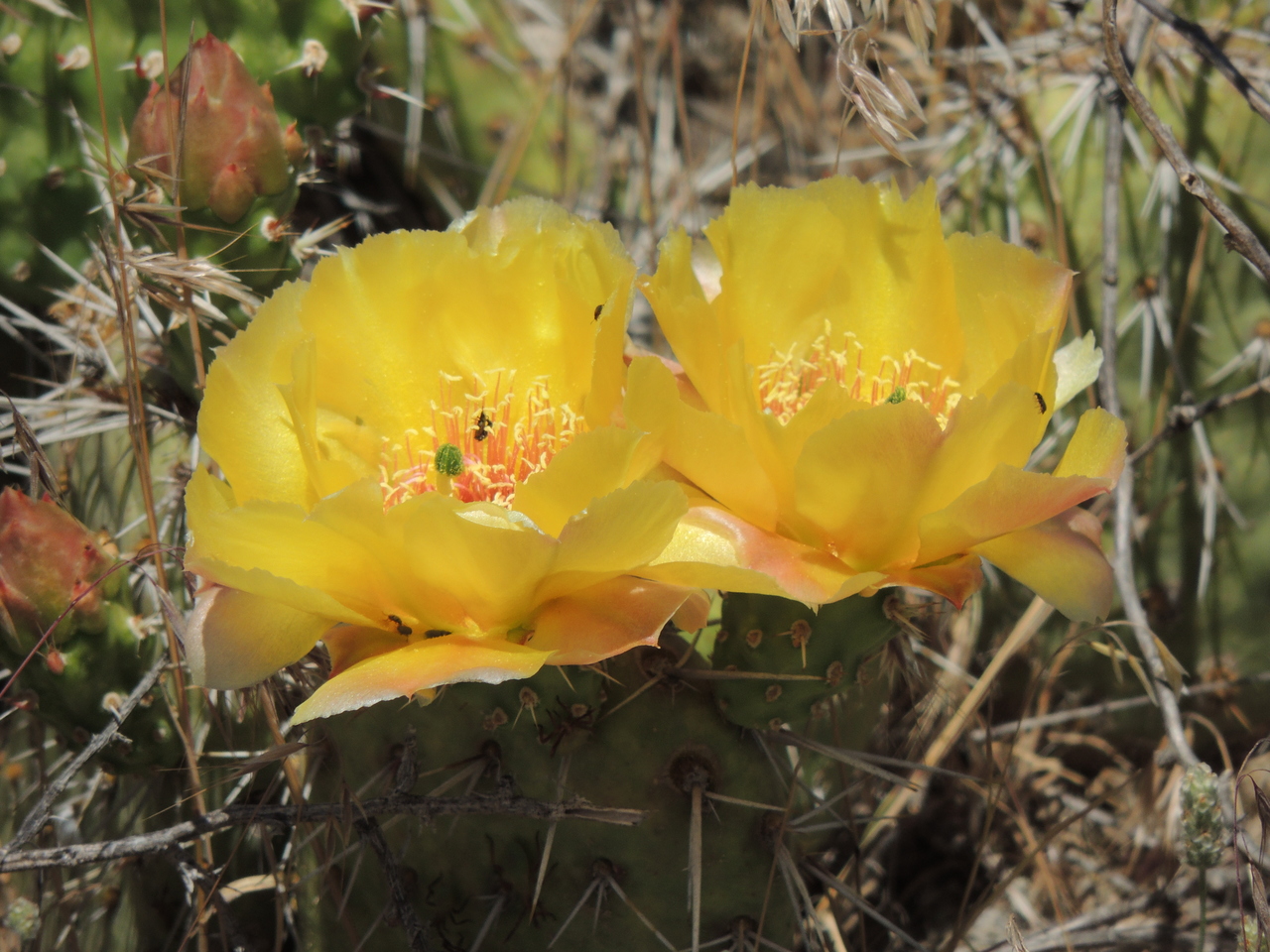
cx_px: 635
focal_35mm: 1000
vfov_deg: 1.5
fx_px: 36688
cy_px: 476
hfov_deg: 2.0
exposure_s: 1/1000
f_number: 5.9
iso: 125
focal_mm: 180
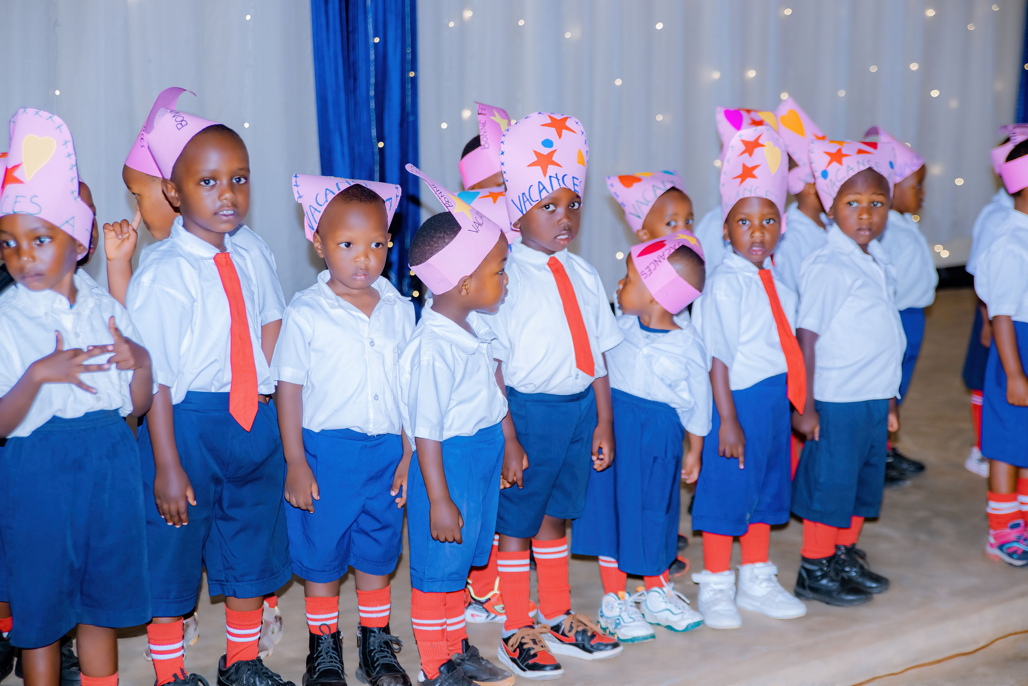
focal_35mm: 65
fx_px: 1857
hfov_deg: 30.9
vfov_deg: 20.9
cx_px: 514
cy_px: 343
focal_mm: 65
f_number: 3.5
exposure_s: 1/125
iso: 200
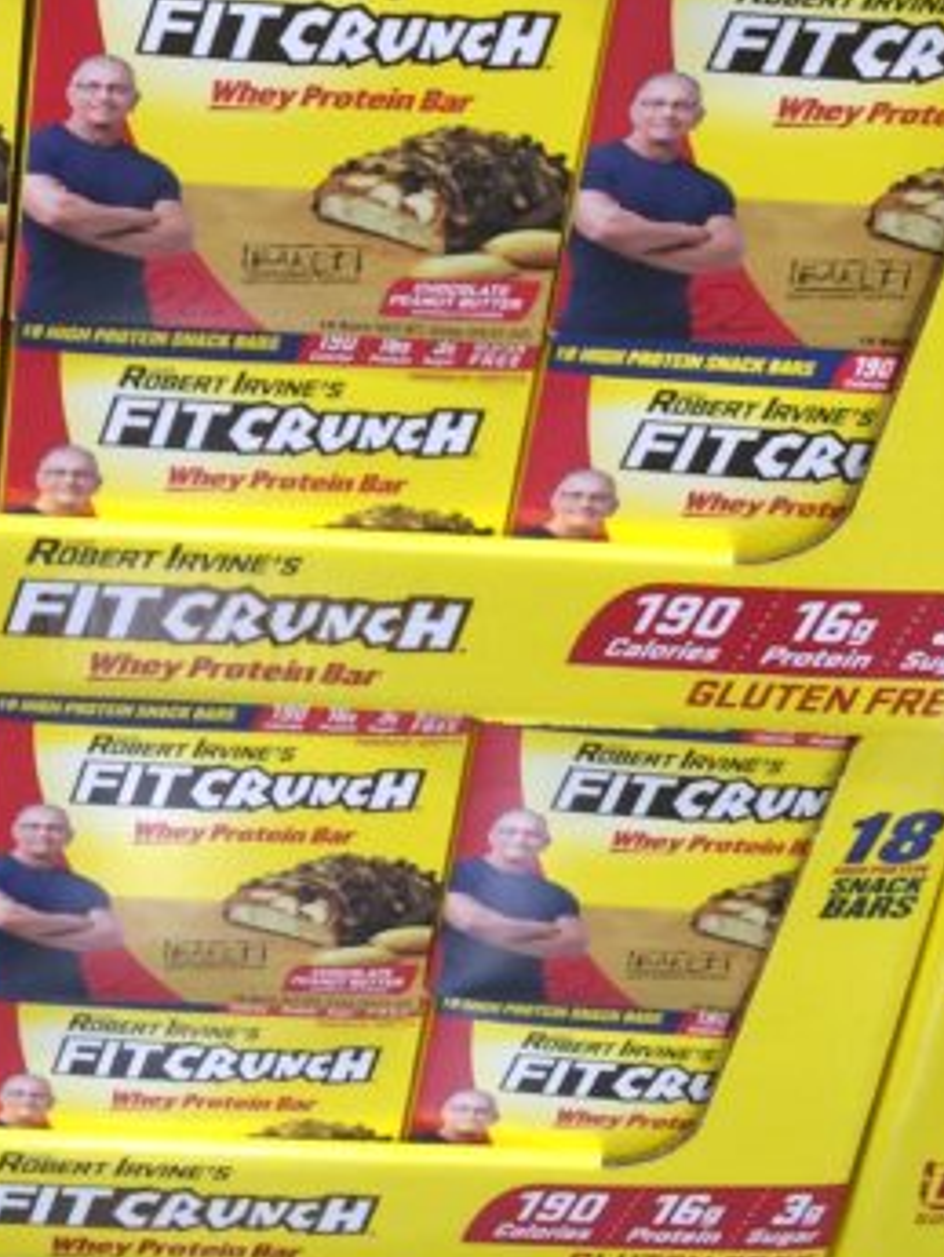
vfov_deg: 21.3
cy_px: -215
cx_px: -109
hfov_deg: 16.6
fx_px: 3125
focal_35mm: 86
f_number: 2.2
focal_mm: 4.15
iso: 64
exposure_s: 1/30
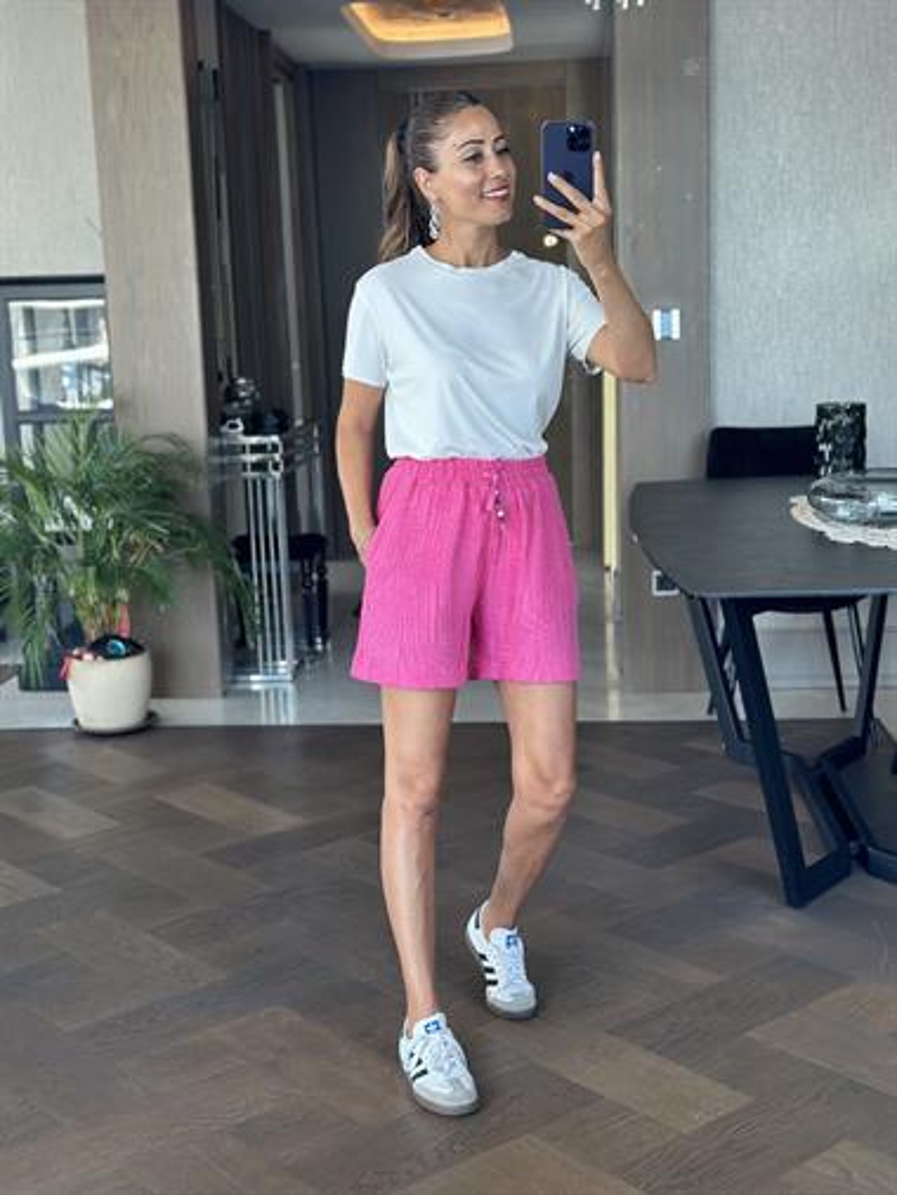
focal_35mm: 48
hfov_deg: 30.3
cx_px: 448
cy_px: 598
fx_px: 1657
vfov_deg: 39.6
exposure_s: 1/87
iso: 125
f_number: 1.78
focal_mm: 6.86
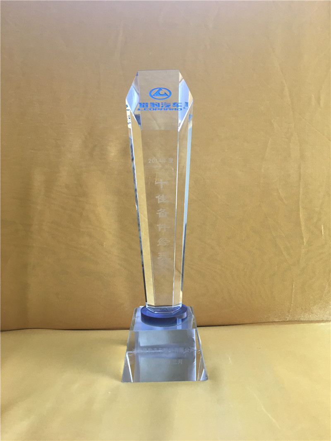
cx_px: 166
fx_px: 370
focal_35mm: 29
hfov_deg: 48.2
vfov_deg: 61.6
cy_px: 220
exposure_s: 1/33
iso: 50
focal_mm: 4.15
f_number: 2.2
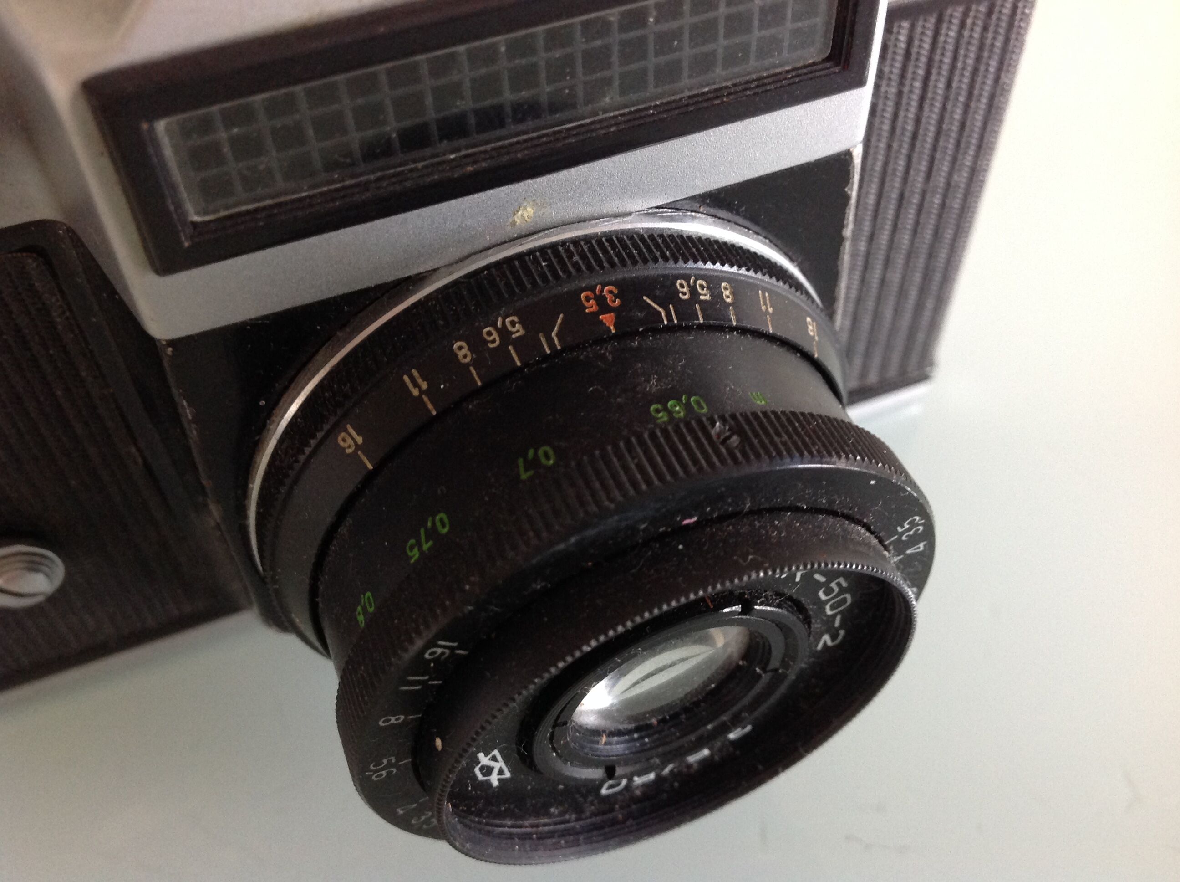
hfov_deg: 52.7
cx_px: 590
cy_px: 441
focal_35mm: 35
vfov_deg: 40.6
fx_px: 1191
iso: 200
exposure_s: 1/15
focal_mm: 4.28
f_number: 2.4
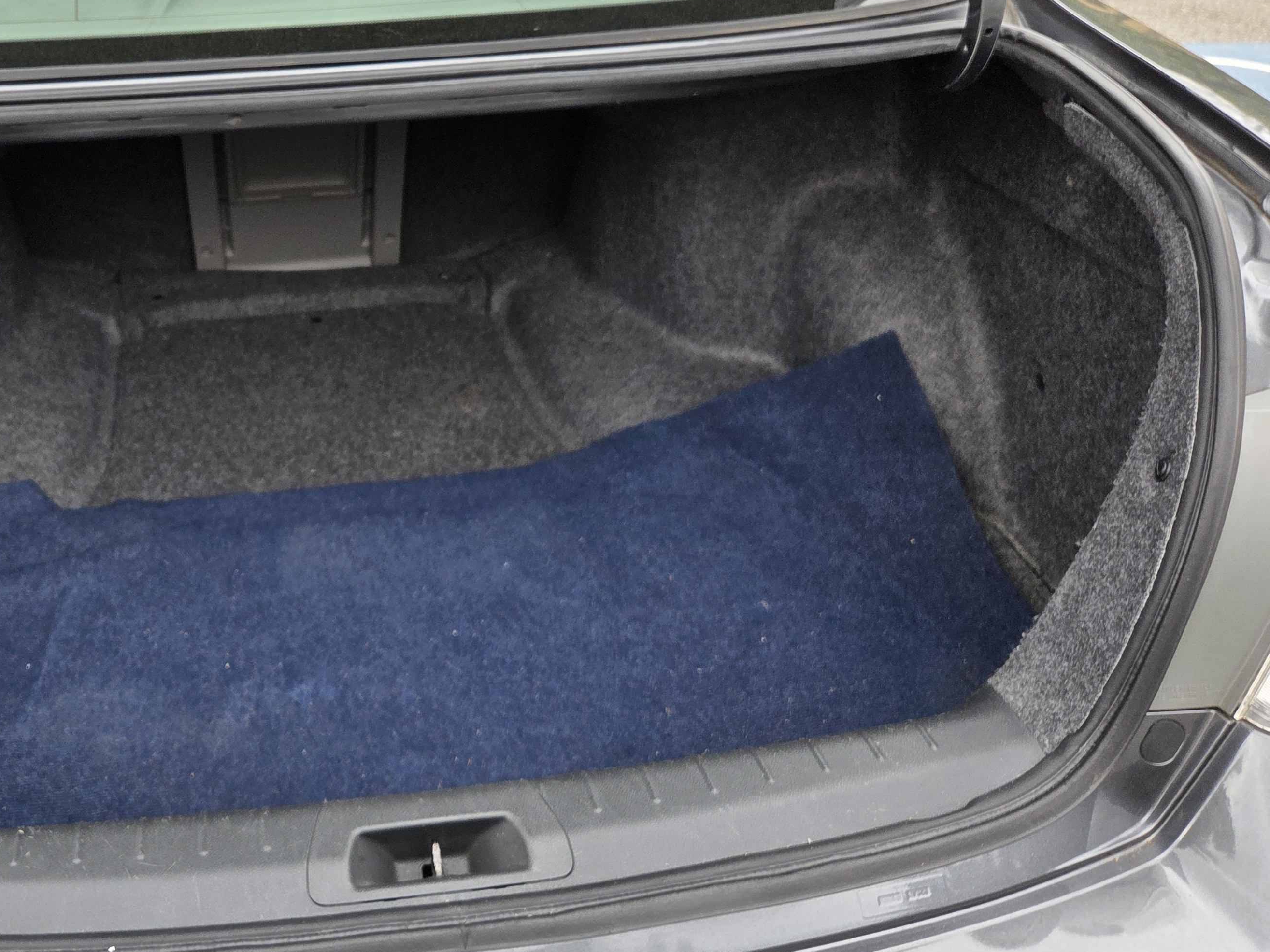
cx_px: 357
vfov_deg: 40.4
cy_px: 354
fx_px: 1284
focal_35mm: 35
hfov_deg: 51.0
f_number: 1.8
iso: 50
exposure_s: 1/359
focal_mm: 5.4
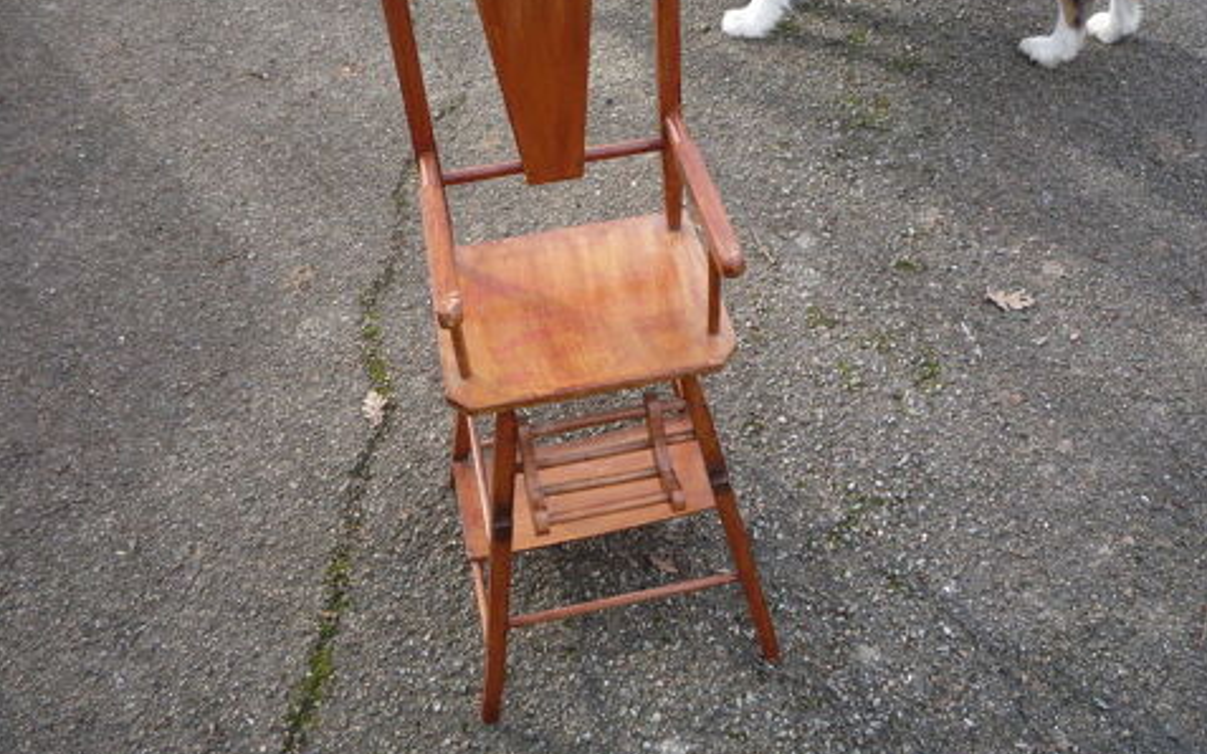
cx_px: 605
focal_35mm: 32
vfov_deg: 39.3
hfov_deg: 59.7
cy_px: 316
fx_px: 1053
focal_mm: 5.2
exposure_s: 1/125
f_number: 4
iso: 100
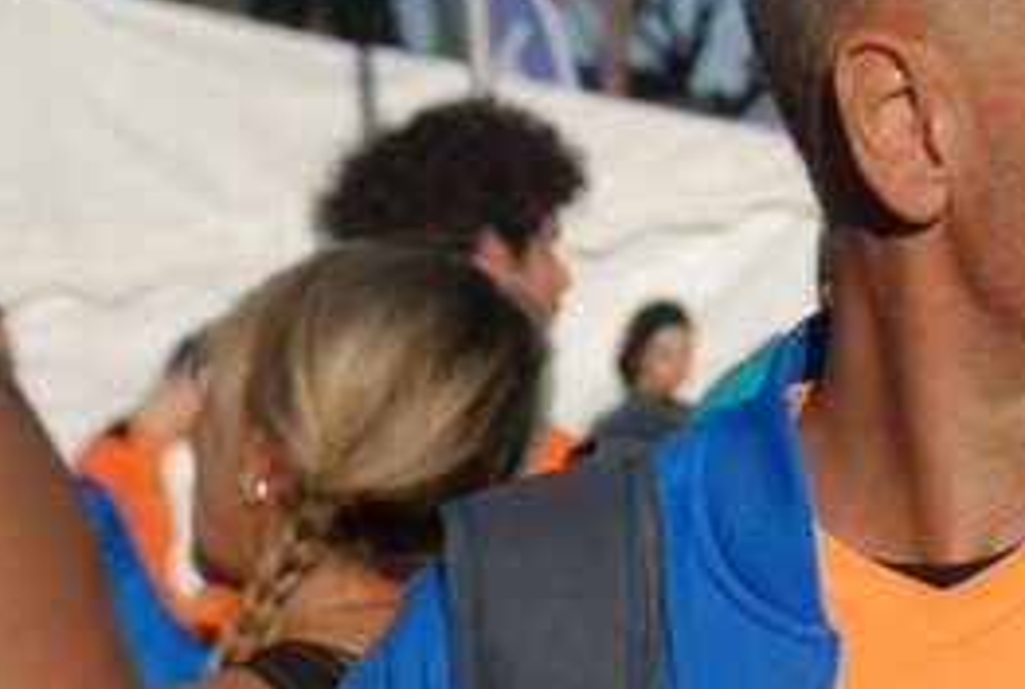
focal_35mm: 227
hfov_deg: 9.0
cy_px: 72
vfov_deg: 6.1
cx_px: 1162
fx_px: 6478
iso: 1000
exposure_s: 1/2500
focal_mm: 66
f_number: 9
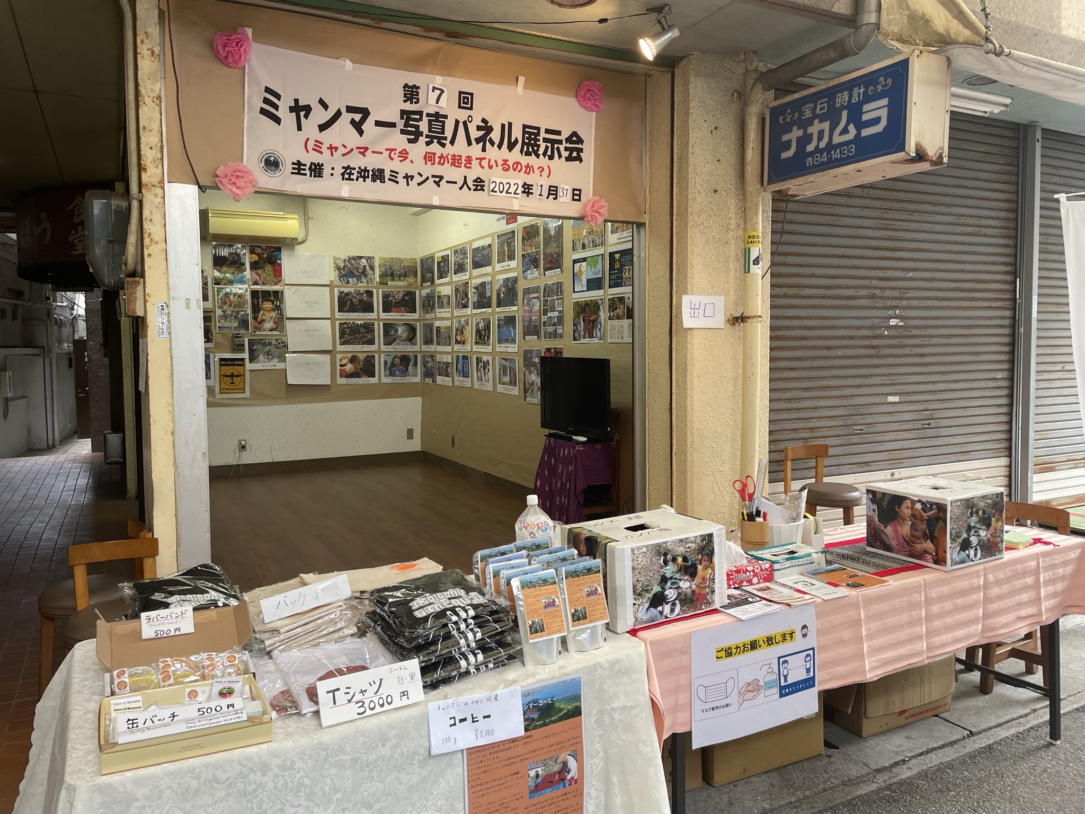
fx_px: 815
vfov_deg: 53.1
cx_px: 542
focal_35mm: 26
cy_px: 407
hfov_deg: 67.3
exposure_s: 1/120
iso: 80
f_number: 1.6
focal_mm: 4.2
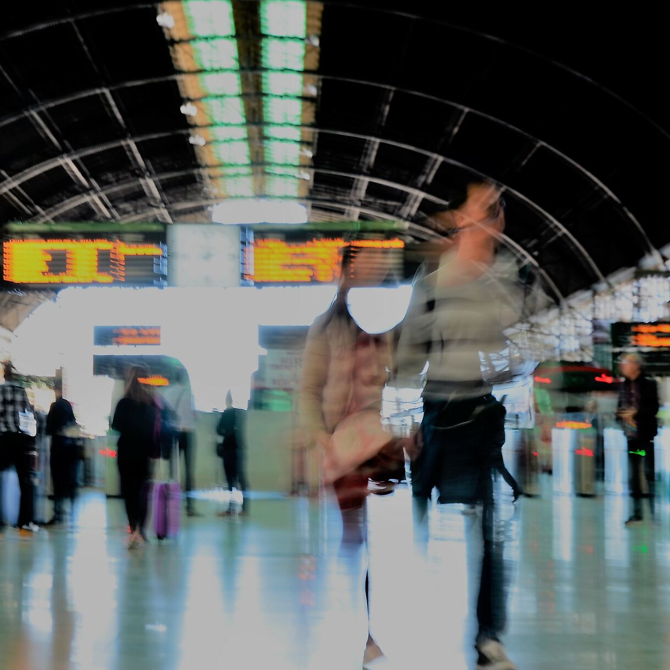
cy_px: 346
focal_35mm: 85
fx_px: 1861
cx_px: 211
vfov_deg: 20.4
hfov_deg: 20.3
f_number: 10
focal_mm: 34
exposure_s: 1/2.5
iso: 100
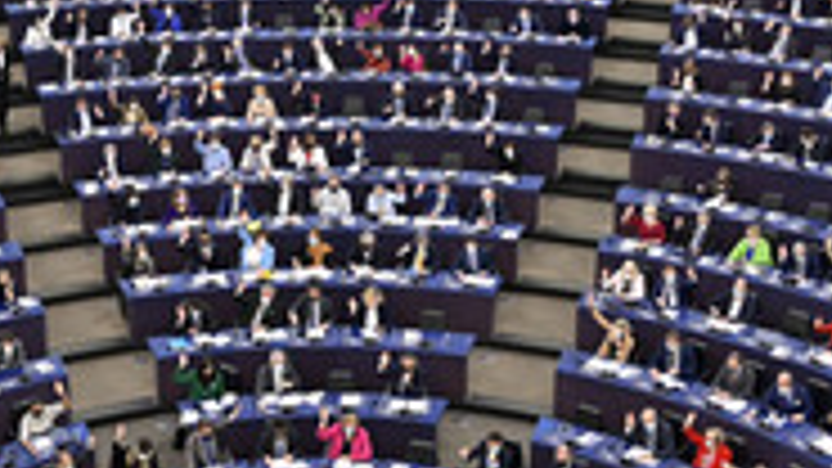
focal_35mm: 74
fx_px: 1632
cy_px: 144
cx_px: 313
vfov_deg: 16.3
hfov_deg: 28.5
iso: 1250
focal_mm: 29
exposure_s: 1/250
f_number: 4
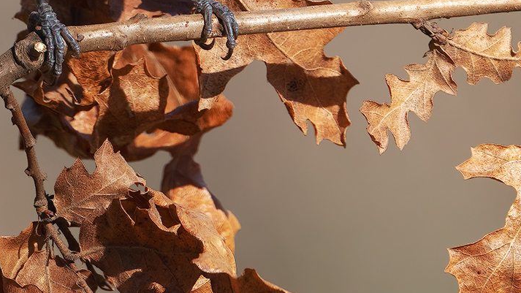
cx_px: 303
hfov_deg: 0.9
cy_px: -119
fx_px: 32892
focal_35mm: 2381
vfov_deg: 0.5
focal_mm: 600
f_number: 8
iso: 800
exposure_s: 1/1600
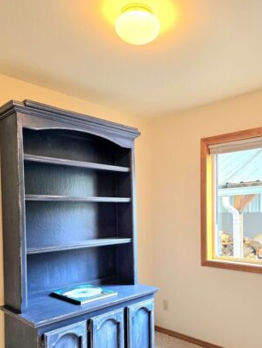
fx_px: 303
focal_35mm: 30
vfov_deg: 59.2
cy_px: 217
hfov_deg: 46.5
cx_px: 160
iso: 125
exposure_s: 1/120
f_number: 1.7
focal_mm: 6.3
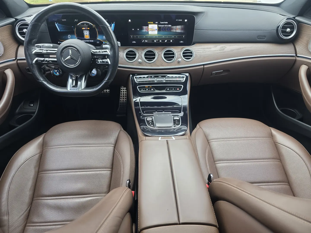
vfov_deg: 58.9
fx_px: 207
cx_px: 156
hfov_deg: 73.9
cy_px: 116
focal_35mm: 23
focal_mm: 6.3
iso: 160
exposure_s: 1/180
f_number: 1.7
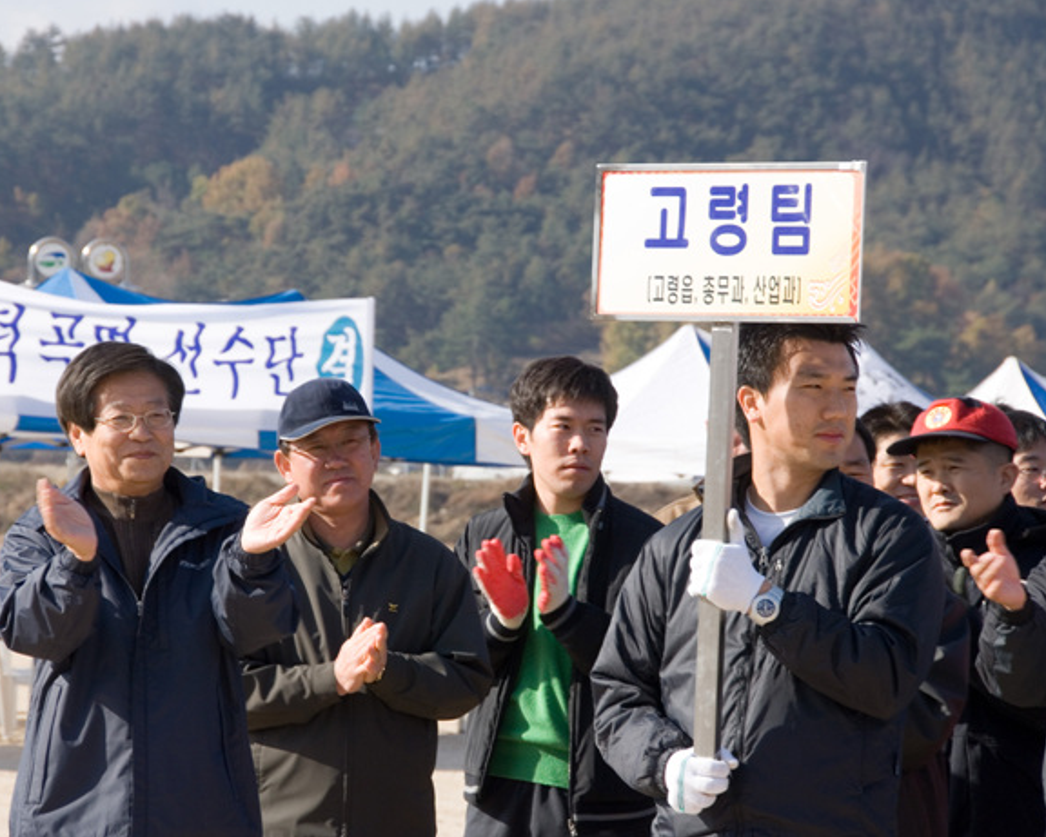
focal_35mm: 205
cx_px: 436
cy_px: 417
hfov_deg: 9.4
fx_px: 6347
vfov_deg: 7.5
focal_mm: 120
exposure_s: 1/125
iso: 100
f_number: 10
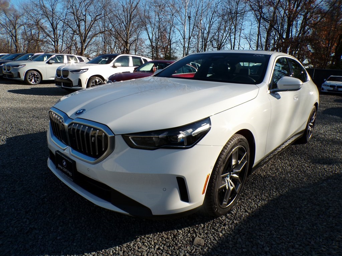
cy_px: 128
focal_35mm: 24
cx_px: 171
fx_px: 237
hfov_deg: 71.6
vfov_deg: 56.8
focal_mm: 4.3
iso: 100
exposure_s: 1/600
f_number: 4.4
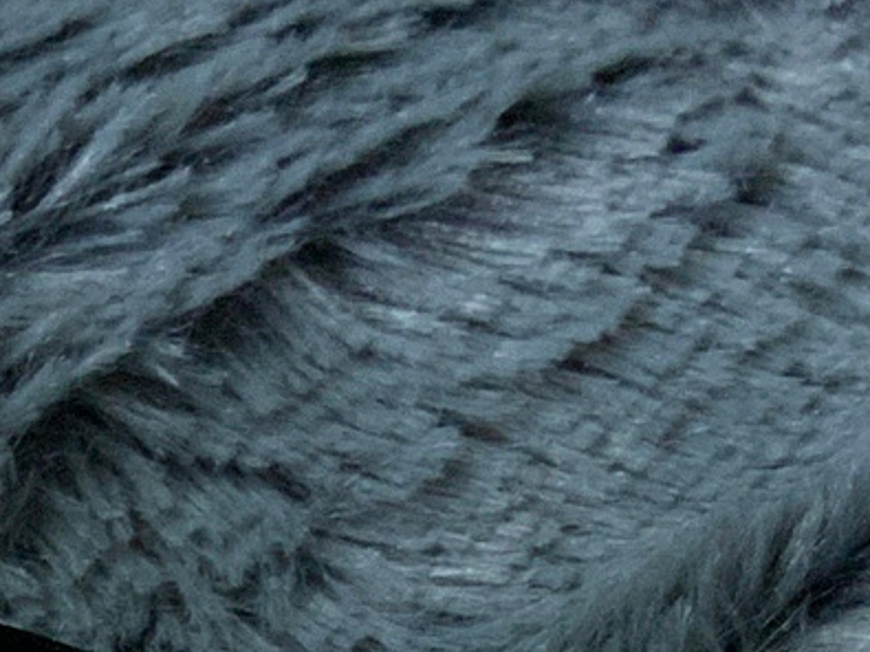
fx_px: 4724
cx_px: -249
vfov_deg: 7.2
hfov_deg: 10.3
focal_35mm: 188
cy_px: 1855
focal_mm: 3
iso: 32
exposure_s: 1/120
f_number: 1.8
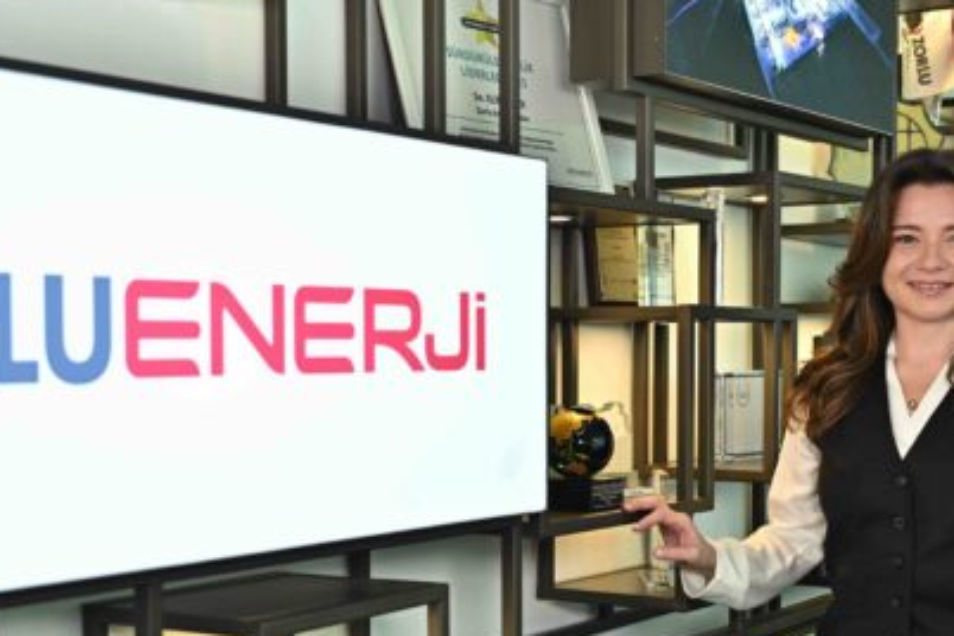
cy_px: 437
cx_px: 427
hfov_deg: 30.5
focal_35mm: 66
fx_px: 1748
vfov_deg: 20.5
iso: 250
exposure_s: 1/125
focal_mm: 34.5
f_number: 3.2
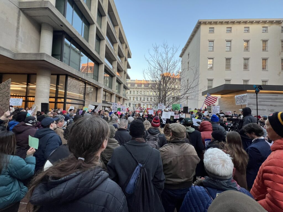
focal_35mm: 13
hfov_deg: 106.2
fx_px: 106
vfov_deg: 89.9
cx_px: 142
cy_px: 106
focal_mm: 1.57
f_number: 1.8
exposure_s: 1/99
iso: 100
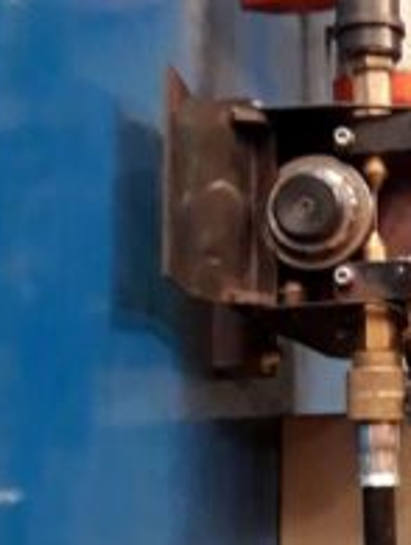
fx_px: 1357
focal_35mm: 86
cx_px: 506
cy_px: 279
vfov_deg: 22.7
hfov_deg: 16.4
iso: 200
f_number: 1.9
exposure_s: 1/17
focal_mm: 3.7
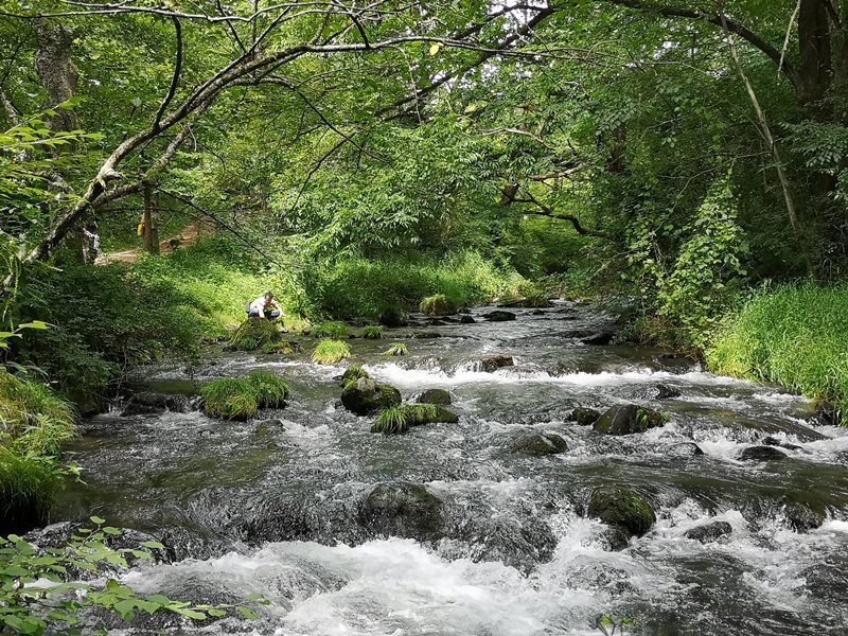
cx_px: 424
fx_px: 1078
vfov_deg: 32.9
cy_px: 318
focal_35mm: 44
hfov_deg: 42.9
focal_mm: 3.95
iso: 50
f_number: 1.8
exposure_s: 1/189
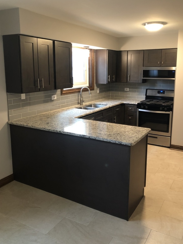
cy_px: 110
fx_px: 218
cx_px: 98
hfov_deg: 45.4
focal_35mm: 31
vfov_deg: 58.2
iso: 80
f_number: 1.8
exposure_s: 1/15
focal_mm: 4
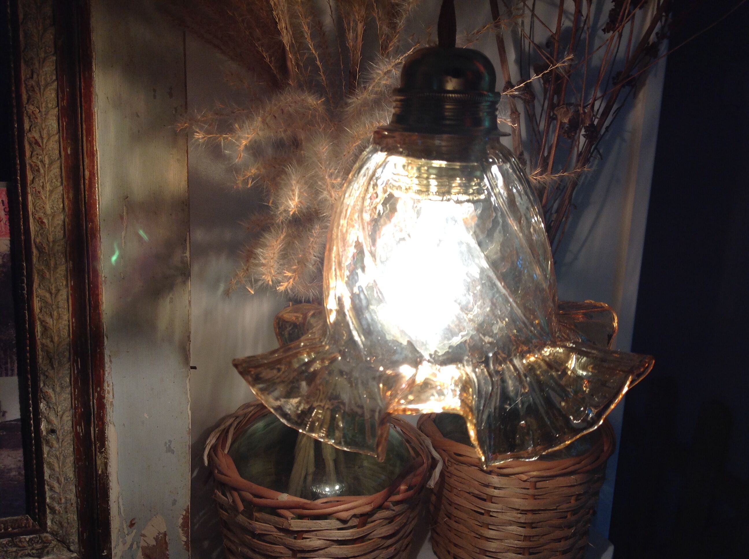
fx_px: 756
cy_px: 280
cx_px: 374
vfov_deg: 40.6
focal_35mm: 35
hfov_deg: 52.7
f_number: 2.4
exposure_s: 1/120
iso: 64
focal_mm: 4.28
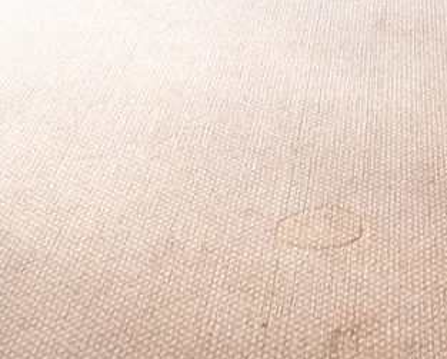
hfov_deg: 16.4
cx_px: 423
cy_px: -544
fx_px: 1523
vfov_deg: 11.0
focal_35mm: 115
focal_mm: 10
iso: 800
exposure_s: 1/60
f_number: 4
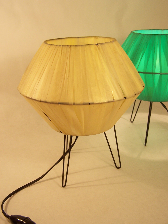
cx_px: 84
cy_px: 112
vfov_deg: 49.0
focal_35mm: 38
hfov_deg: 37.7
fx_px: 246
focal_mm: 6.3
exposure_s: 1/60
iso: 80
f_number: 2.8
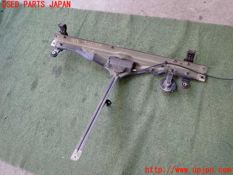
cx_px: 116
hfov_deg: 60.0
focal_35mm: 30
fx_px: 202
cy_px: 88
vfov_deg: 46.8
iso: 200
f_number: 2.3
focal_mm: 5.4
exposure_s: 1/80
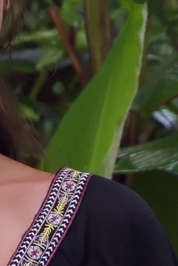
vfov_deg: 7.6
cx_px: -59
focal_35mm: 269
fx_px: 1992
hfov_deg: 5.1
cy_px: -10
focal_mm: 32.3
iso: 400
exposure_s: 1/220
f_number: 4.9
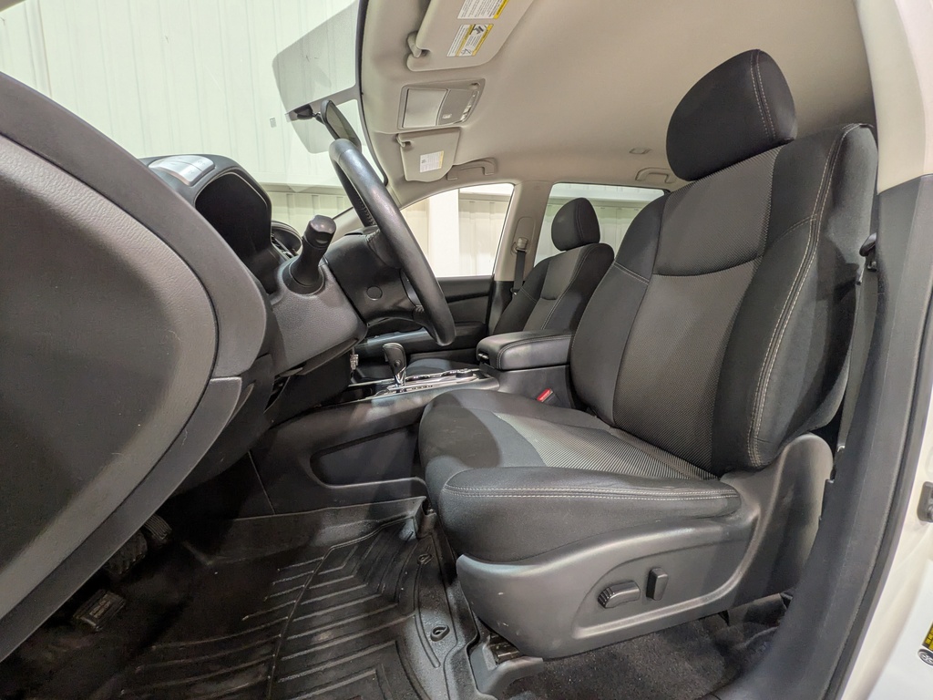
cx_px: 466
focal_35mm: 14
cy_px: 350
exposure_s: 1/40
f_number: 2.2
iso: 100
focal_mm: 1.83
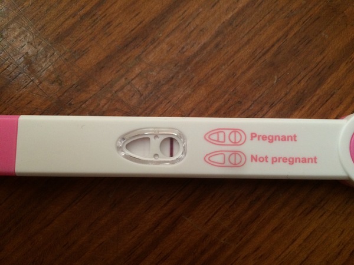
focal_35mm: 29
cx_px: 177
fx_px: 297
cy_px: 132
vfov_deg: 48.2
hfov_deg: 61.7
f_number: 2.2
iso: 250
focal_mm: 4.15
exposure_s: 1/33
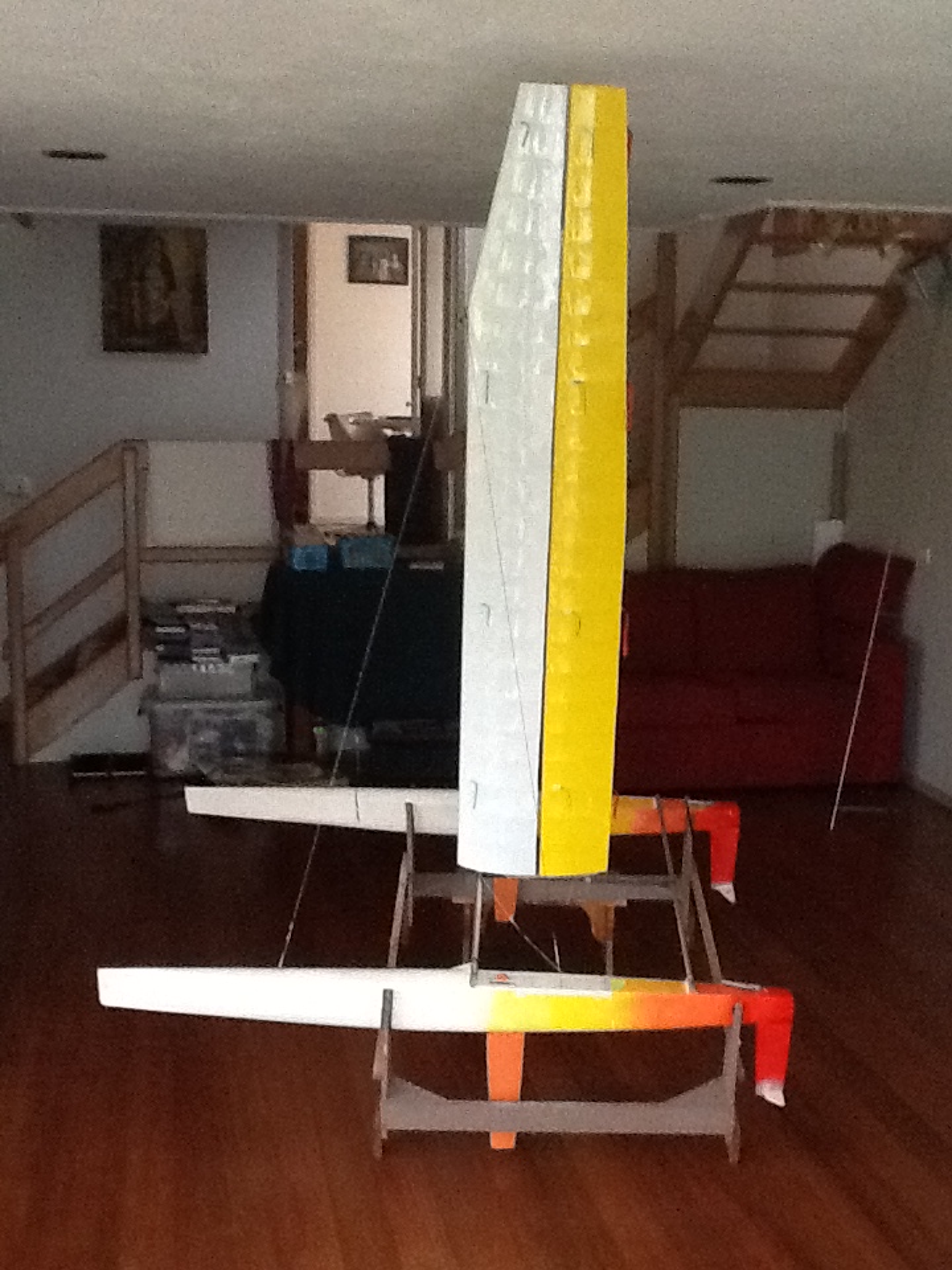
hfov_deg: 32.9
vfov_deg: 42.9
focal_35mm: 44
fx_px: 1613
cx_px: 476
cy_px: 635
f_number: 2.4
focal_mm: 2.03
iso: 320
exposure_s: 1/30
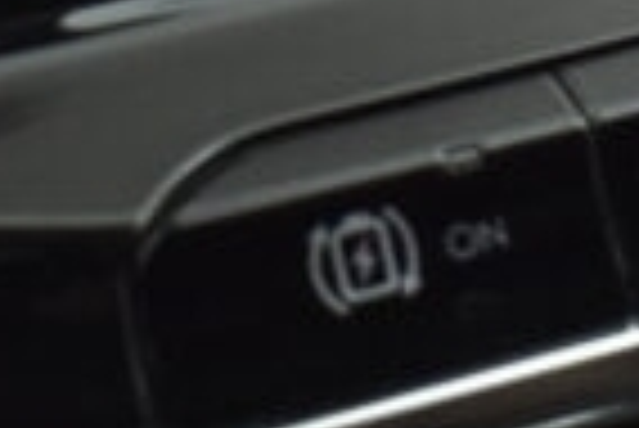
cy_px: -658
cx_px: 801
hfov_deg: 8.9
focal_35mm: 227
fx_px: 4026
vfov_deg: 5.8
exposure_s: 1/125
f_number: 3.8
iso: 1600
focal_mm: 21
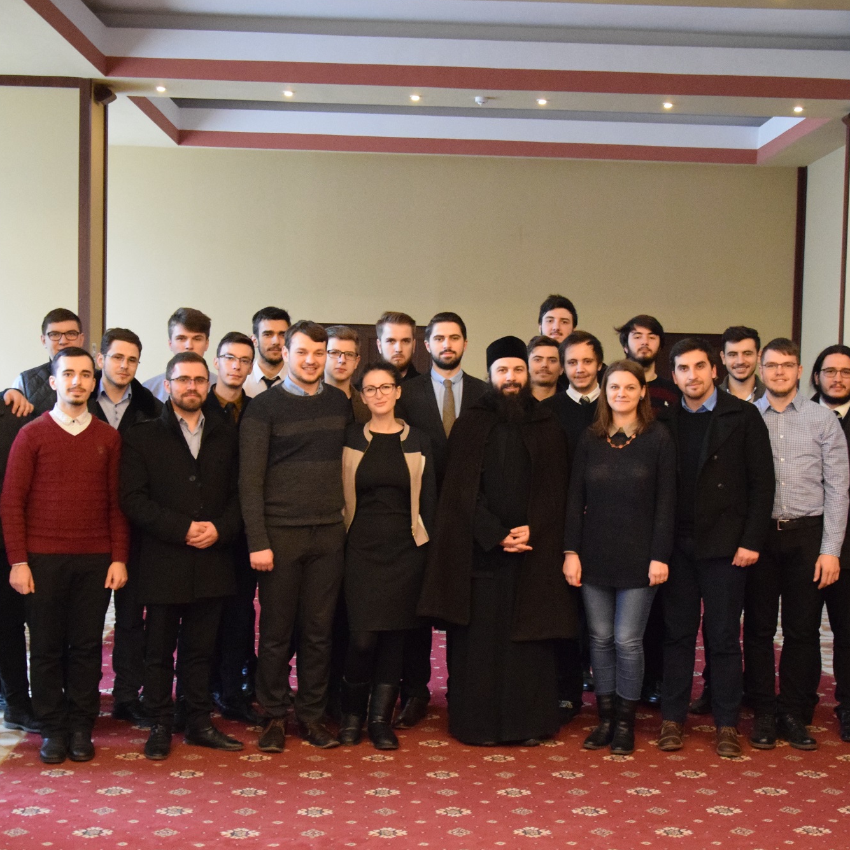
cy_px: 483
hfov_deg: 31.1
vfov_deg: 31.0
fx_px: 1528
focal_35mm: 55
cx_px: 460
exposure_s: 1/100
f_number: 3.8
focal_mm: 24
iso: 5000
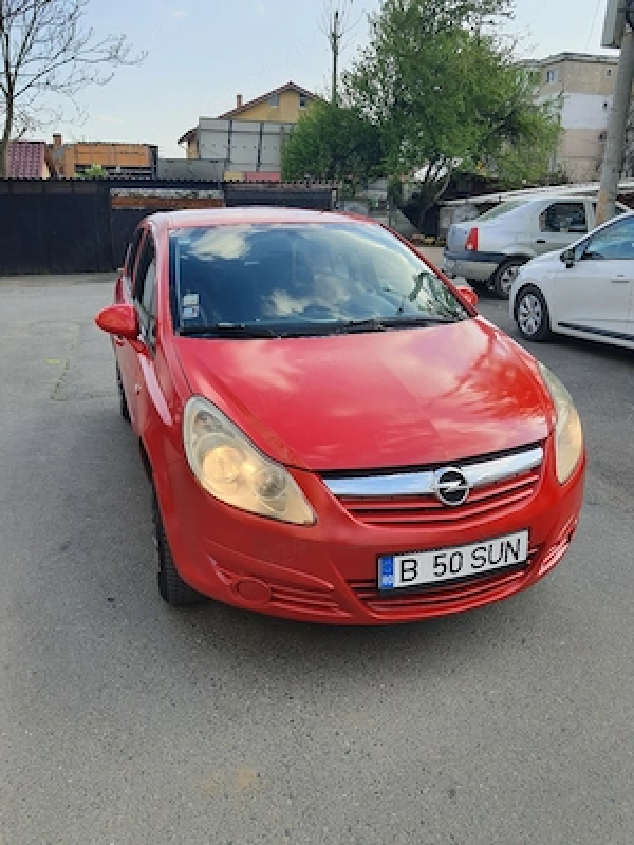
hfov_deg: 53.1
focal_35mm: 26
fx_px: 635
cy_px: 422
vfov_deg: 67.3
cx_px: 317
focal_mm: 4.32
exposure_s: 1/1000
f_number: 1.7
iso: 50
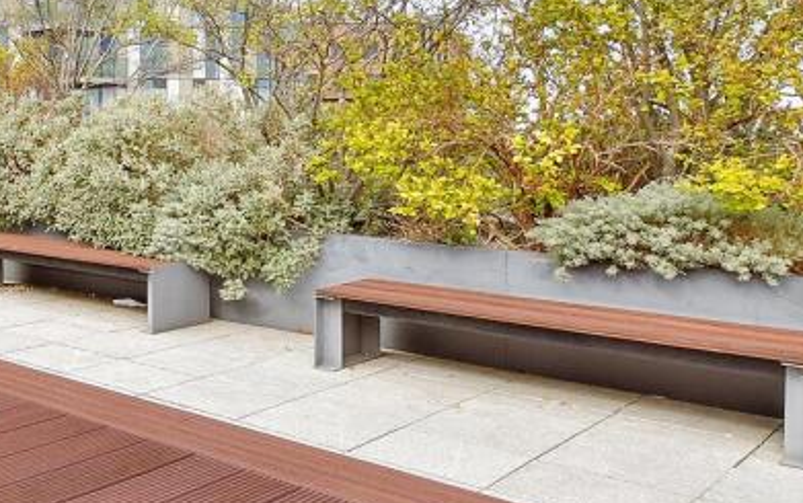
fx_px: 876
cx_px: -181
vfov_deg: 31.5
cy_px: 130
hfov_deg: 36.7
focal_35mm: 40
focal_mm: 10
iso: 160
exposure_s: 1/125
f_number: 8
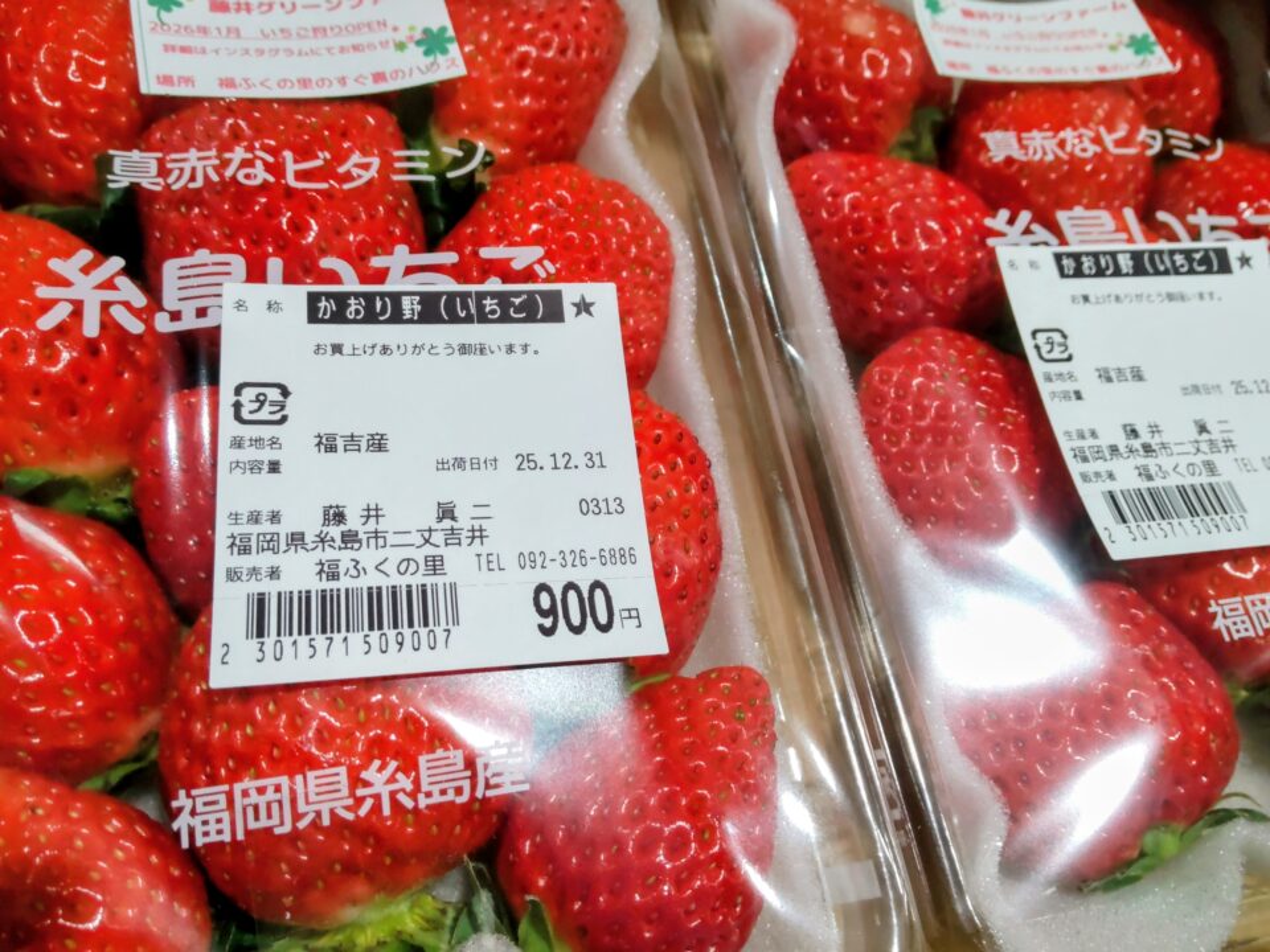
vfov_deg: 56.8
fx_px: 881
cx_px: 635
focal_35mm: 24
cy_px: 476
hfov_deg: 71.6
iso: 175
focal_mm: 3.43
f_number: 2
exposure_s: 1/40
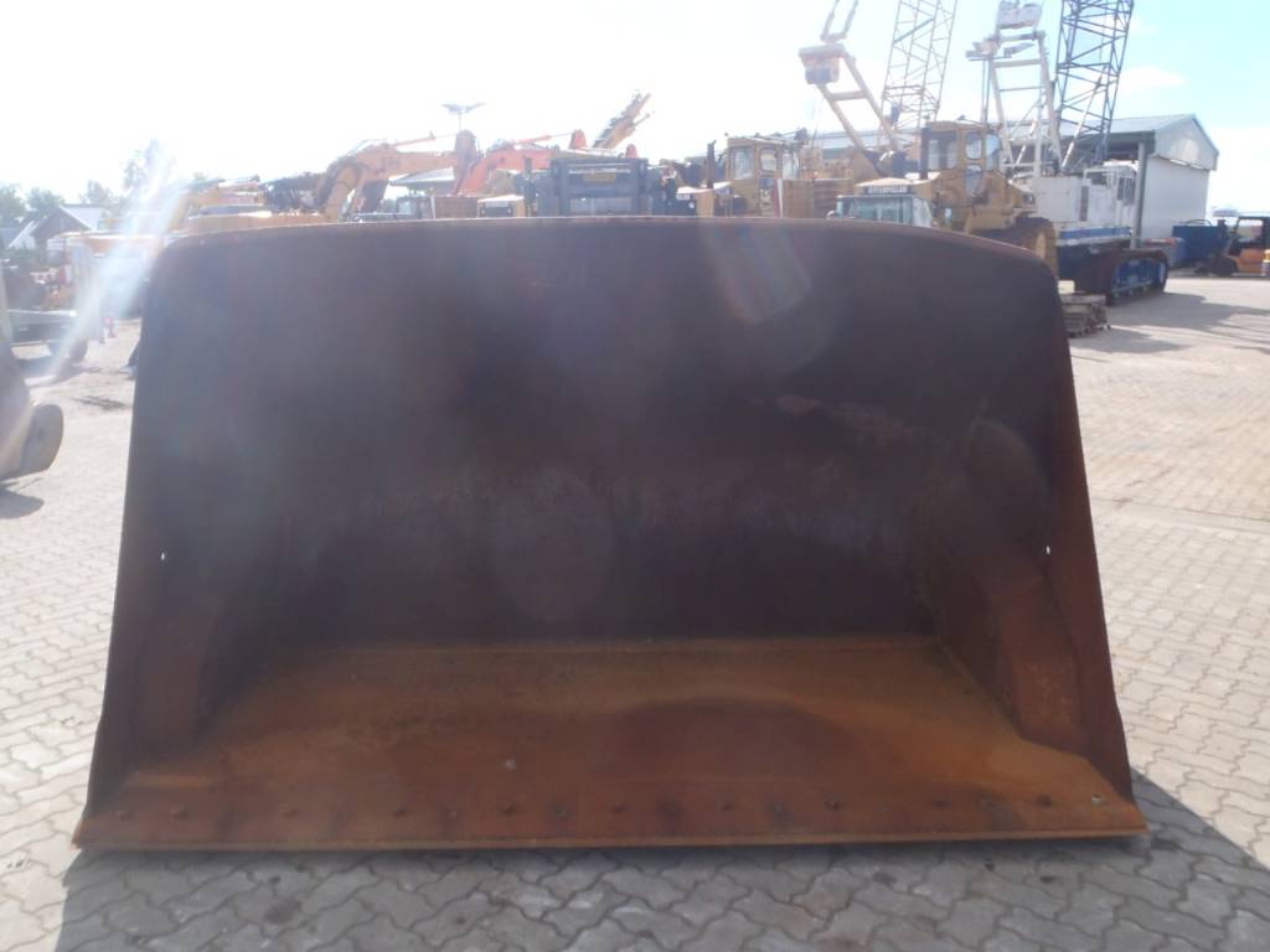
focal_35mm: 28
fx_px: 1027
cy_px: 476
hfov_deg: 63.4
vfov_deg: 49.7
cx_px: 635
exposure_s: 1/320
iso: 80
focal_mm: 5
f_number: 4.5
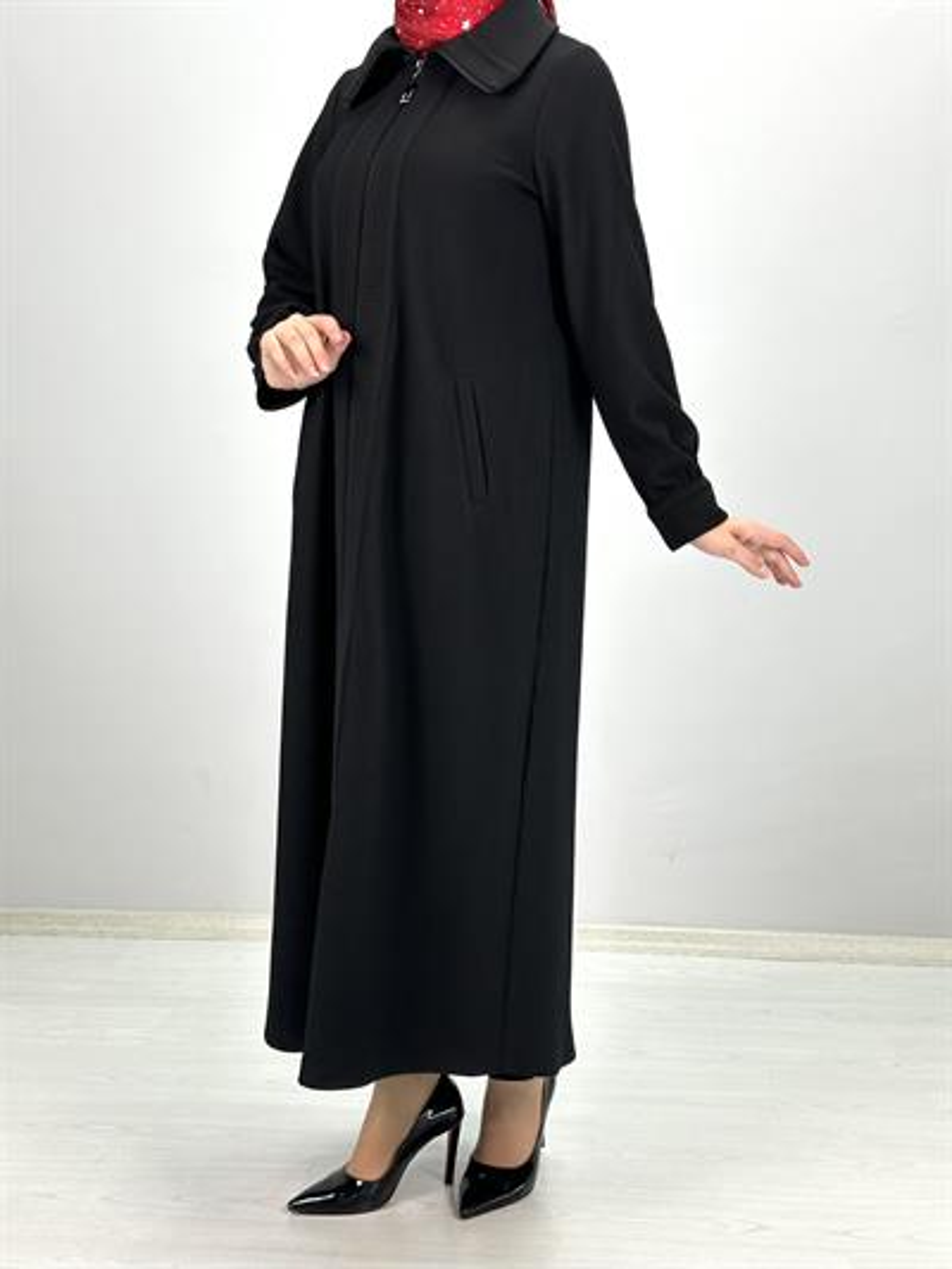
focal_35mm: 48
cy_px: 634
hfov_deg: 30.3
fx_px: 1759
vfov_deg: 39.6
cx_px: 476
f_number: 1.78
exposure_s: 1/170
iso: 50
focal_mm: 6.86
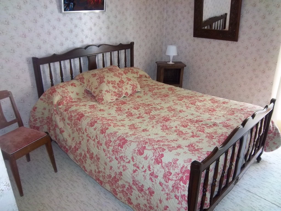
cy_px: 106
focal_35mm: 28
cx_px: 140
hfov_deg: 63.4
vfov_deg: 49.7
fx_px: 227
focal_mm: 5.05
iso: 160
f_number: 3.5
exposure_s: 1/30
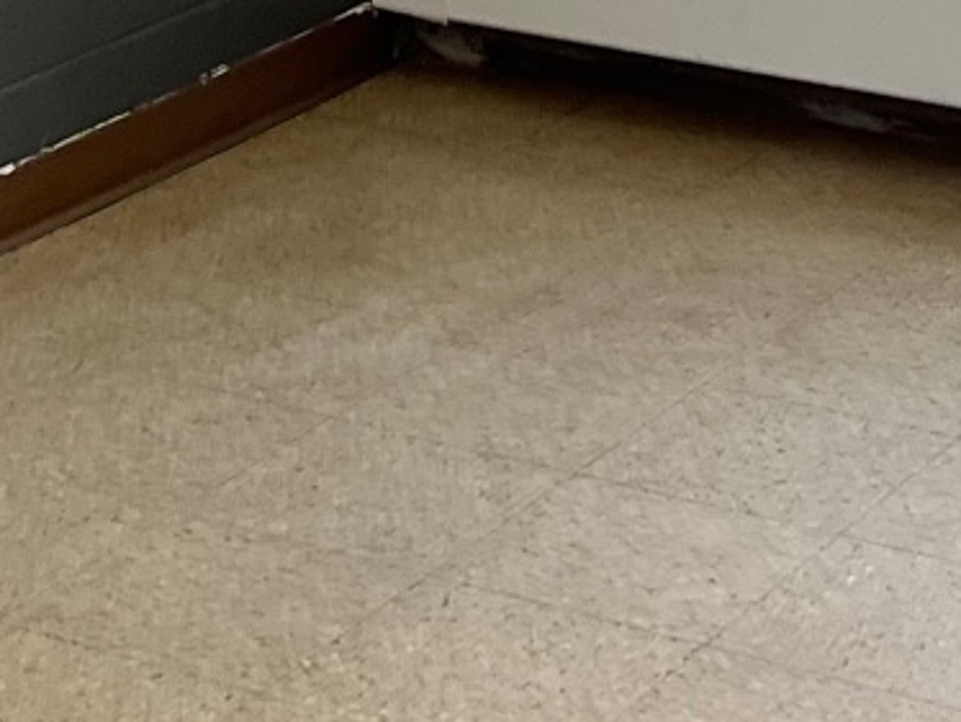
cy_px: -1066
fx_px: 3889
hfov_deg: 14.1
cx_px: 334
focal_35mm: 140
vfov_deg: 9.4
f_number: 1.5
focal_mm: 5.7
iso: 100
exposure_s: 1/120
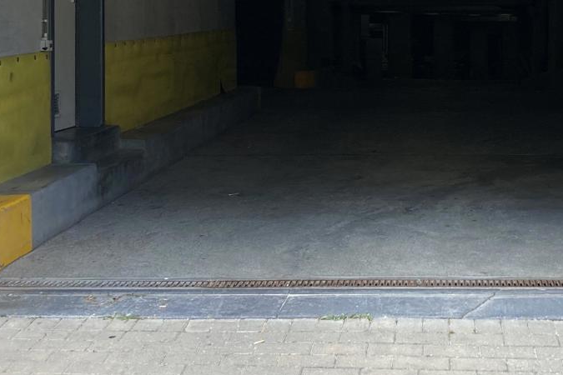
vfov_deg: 19.4
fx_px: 1079
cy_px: 47
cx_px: 435
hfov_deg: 28.7
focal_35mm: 69
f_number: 1.8
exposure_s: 1/143
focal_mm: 3.99
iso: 20
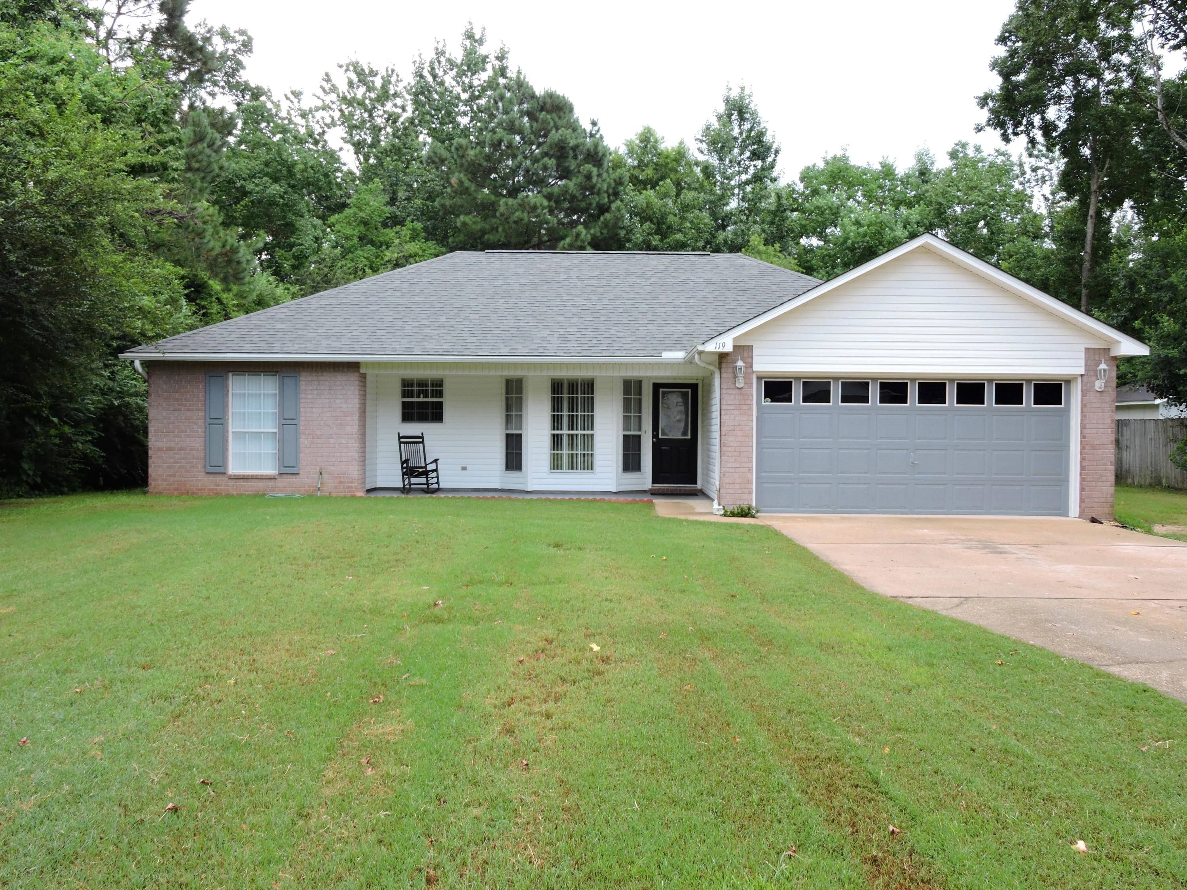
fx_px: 1132
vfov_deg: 42.9
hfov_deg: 55.4
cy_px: 445
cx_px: 594
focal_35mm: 33
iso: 100
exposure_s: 1/160
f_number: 3.6
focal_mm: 5.9
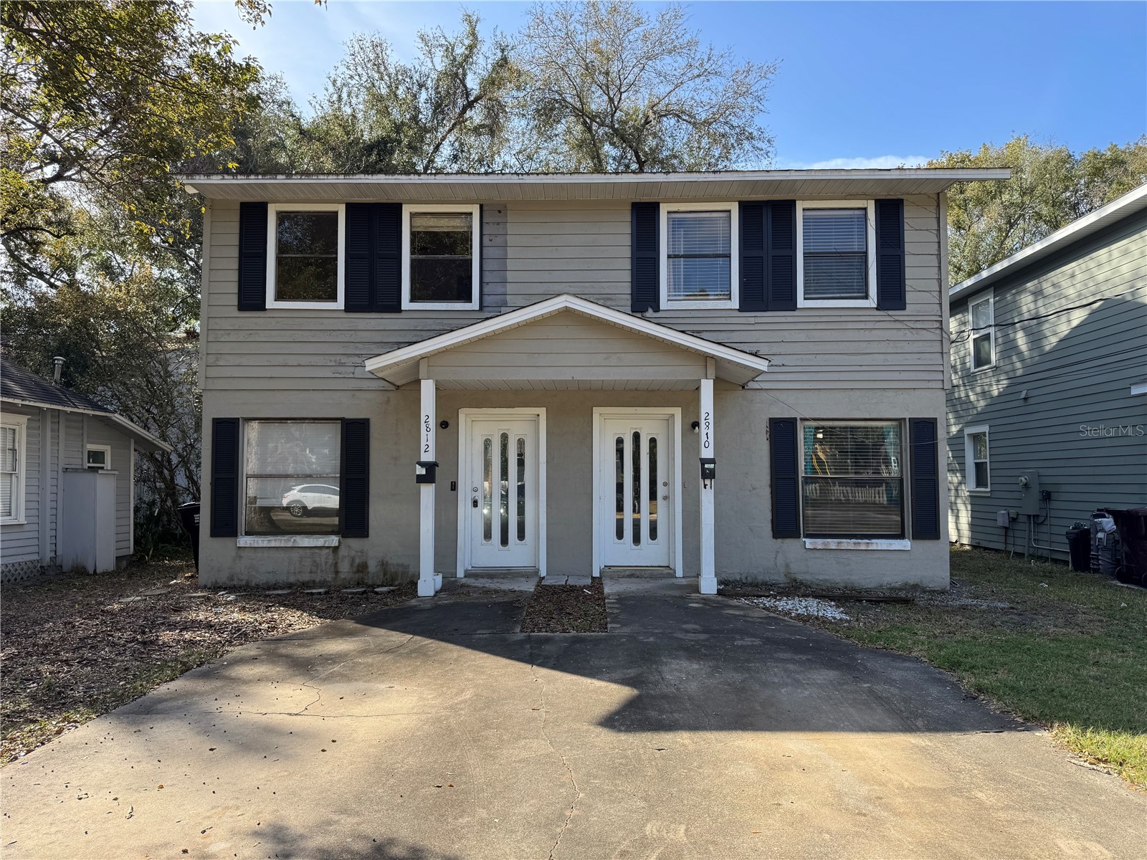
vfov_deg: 56.8
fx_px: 795
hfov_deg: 71.6
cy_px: 430
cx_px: 574
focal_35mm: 24
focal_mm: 6.76
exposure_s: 1/1010
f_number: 1.78
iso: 80
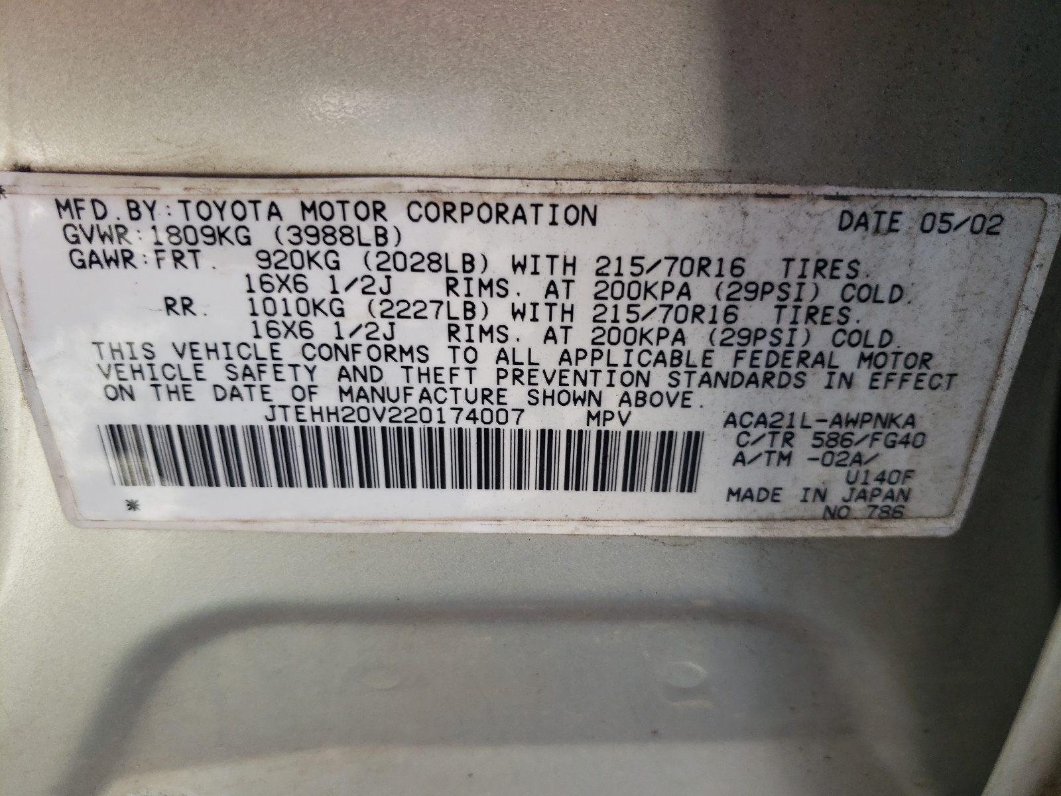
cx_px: 530
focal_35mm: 26
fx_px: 797
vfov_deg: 53.1
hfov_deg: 67.3
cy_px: 398
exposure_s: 1/196
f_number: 1.5
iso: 50
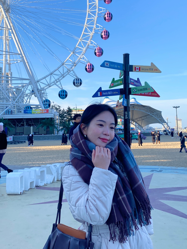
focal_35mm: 39
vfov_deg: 47.6
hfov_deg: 36.8
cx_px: 91
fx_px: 281
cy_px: 99
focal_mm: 4.25
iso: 32
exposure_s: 1/1330
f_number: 1.8
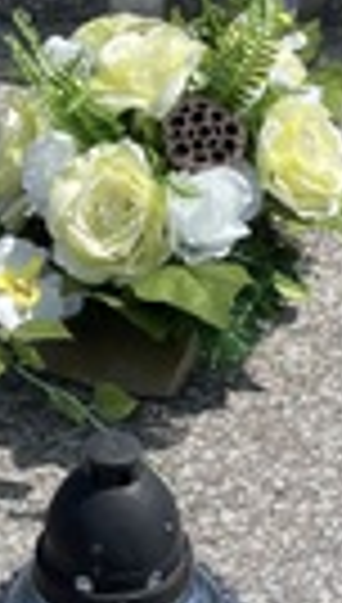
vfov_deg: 15.8
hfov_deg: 9.0
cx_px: 158
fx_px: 2163
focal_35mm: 135
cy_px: 472
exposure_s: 1/5291
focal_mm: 4.2
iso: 32
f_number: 1.6
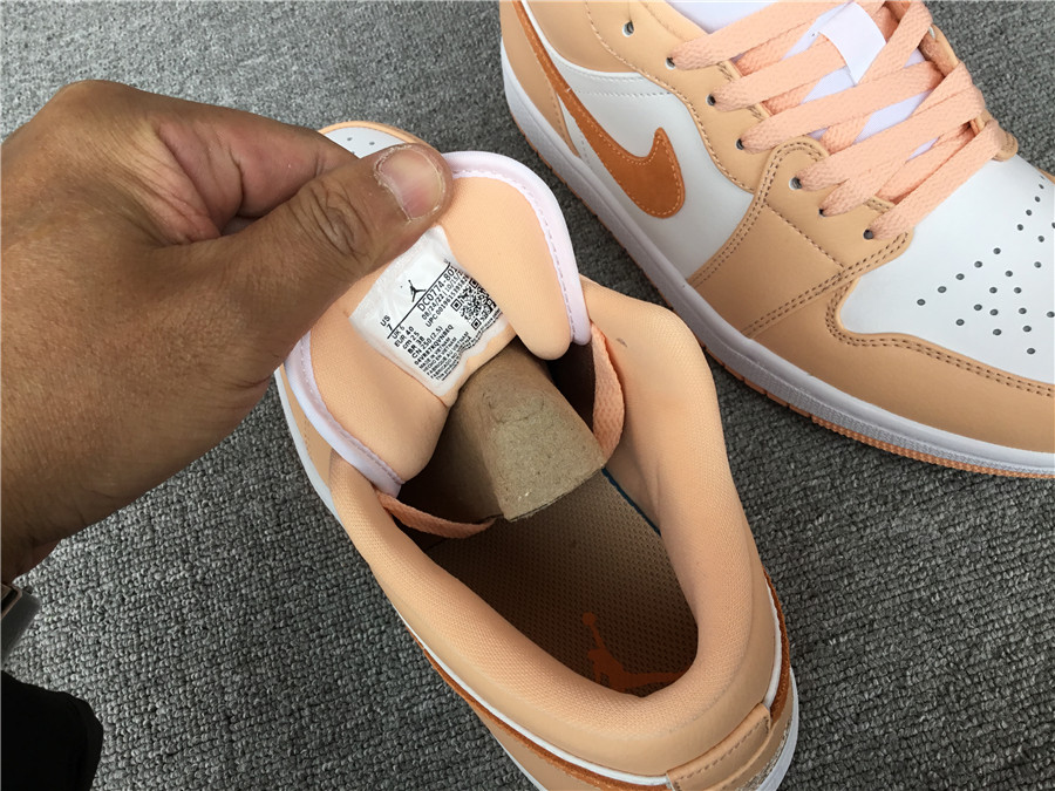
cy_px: 396
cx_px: 528
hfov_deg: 58.4
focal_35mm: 31
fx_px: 945
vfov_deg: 45.4
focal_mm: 3.3
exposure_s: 1/167
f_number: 2.4
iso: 25
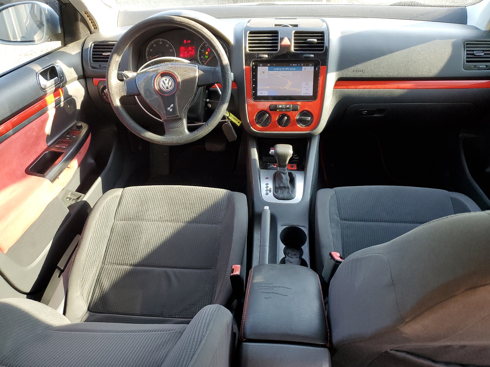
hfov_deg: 67.3
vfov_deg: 53.1
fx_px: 368
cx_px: 245
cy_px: 184
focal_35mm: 26
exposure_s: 1/120
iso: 82
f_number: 1.5
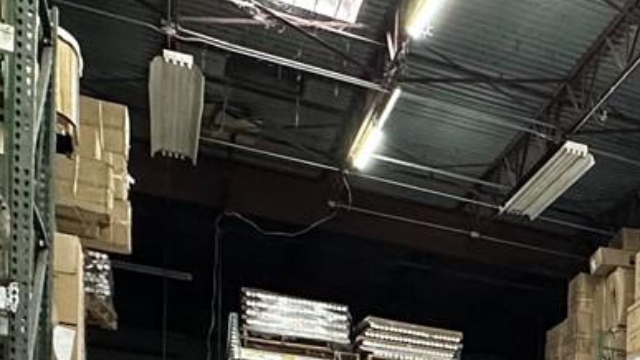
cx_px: 860
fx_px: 1069
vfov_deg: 16.2
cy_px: 647
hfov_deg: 27.2
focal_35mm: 63
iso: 500
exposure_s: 1/60
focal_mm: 2.22
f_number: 2.2
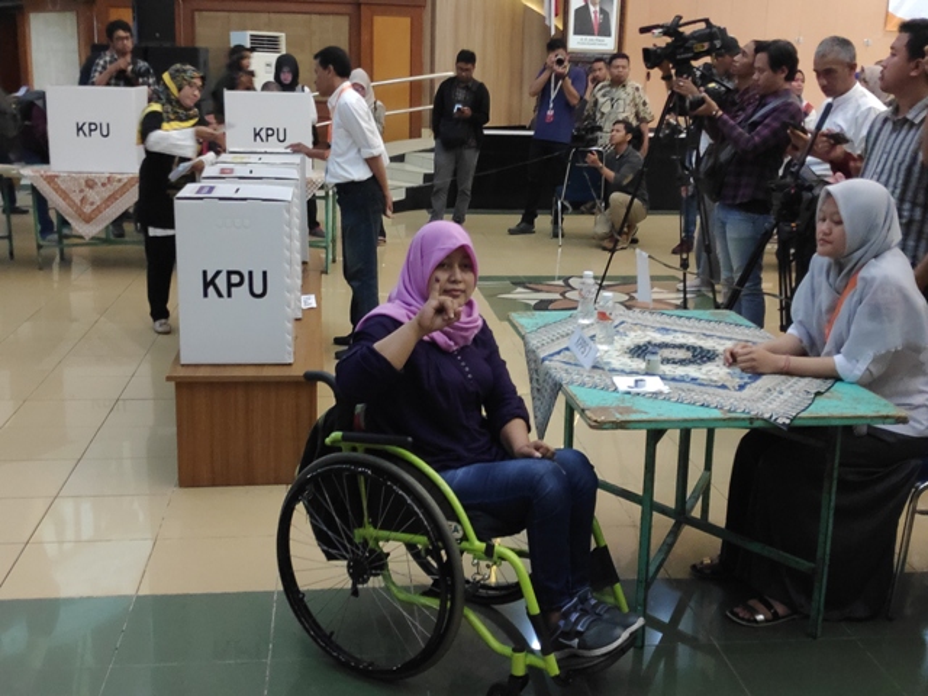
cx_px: 464
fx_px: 536
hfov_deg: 81.7
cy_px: 348
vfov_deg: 66.0
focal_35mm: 20
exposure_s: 1/33
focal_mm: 3.94
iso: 1373
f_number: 1.9
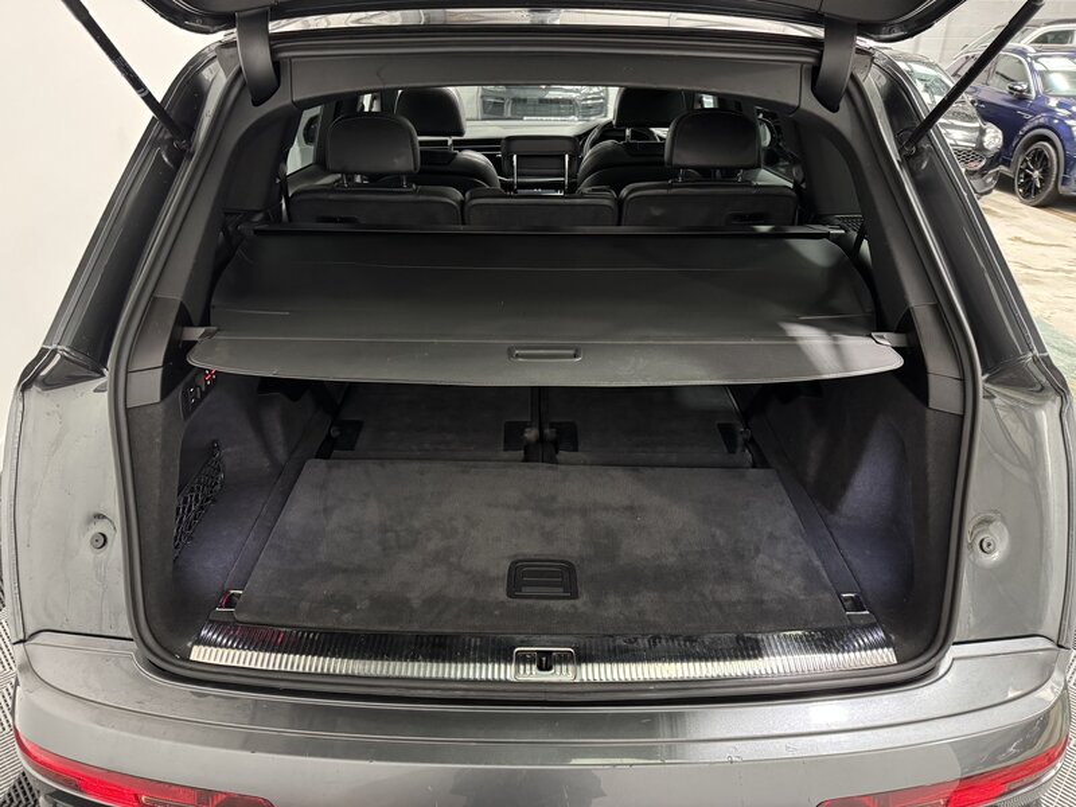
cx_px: 538
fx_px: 746
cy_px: 404
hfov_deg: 71.6
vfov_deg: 56.8
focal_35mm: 24
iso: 800
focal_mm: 6.76
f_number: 1.78
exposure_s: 1/25
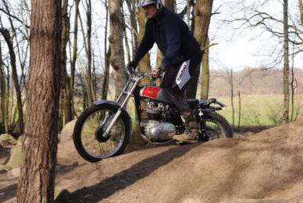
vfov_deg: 13.3
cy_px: 94
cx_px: 159
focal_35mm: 103
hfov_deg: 19.8
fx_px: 867
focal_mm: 80
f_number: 8
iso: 250
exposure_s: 1/160
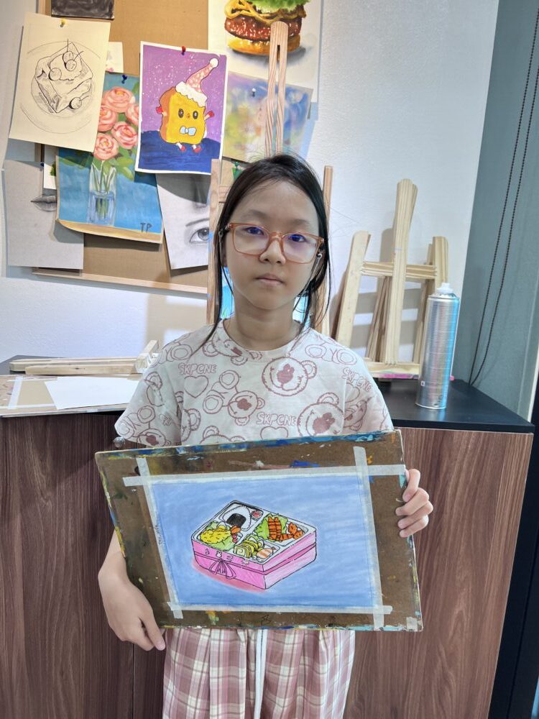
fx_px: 540
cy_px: 360
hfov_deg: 53.1
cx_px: 270
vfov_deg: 67.3
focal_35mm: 26
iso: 50
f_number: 1.5
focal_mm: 5.7
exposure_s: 1/100
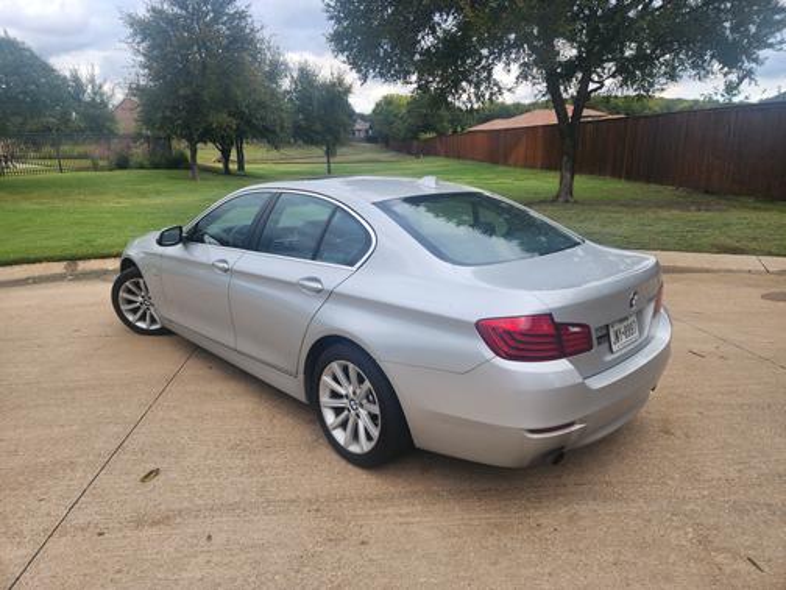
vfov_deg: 58.9
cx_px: 393
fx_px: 522
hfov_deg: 73.9
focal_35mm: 23
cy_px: 295
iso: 20
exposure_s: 1/419
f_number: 1.8
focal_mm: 5.4
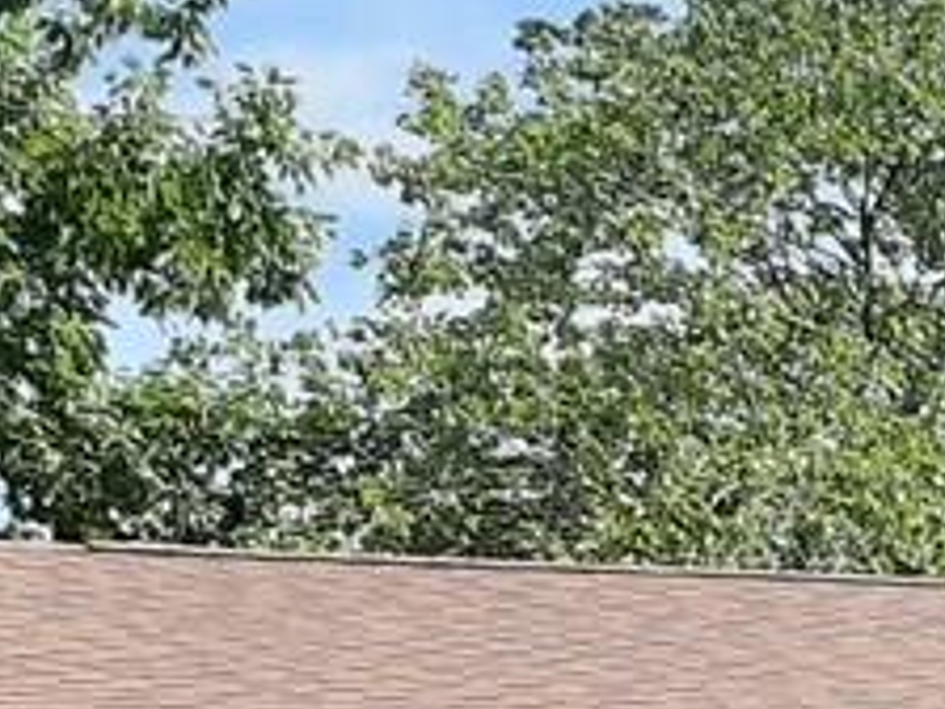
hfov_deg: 14.1
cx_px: 1848
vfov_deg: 11.8
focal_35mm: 119
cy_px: 1114
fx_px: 3249
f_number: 1.7
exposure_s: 1/1157
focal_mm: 3.93
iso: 40
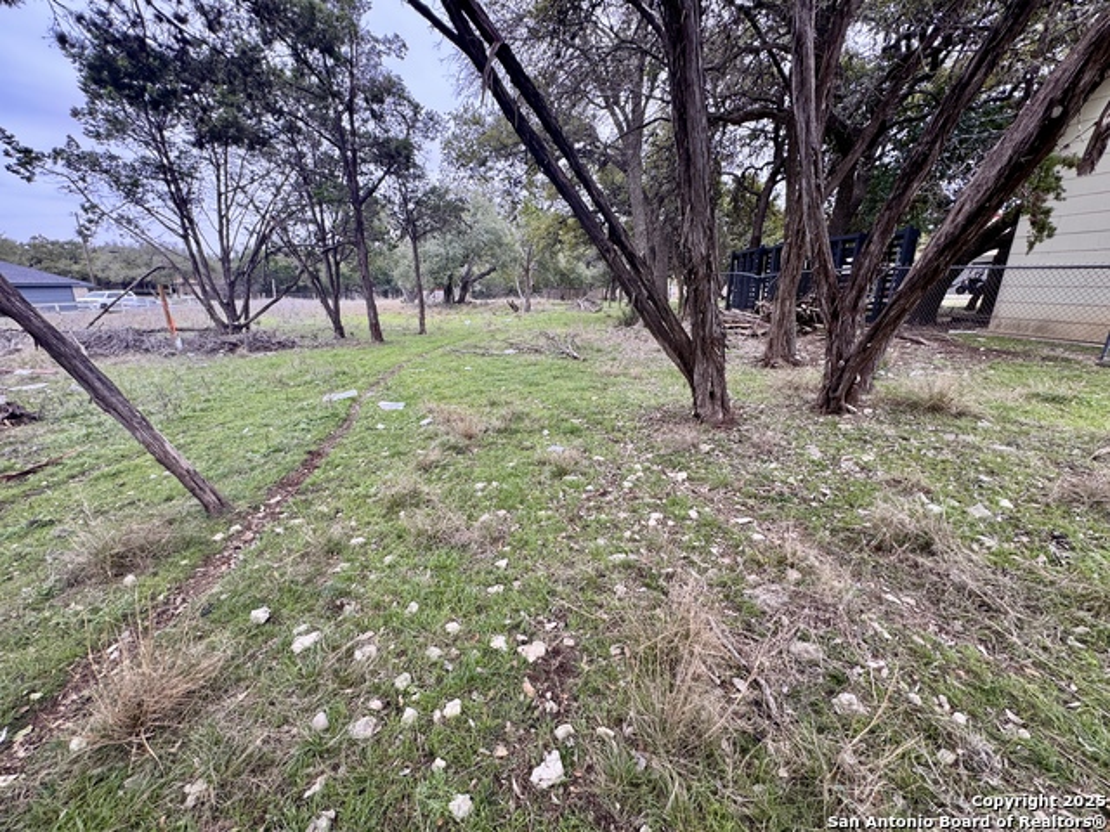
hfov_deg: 102.1
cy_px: 416
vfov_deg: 85.7
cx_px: 555
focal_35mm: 14
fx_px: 449
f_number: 2.2
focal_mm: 2.22
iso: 40
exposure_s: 1/122
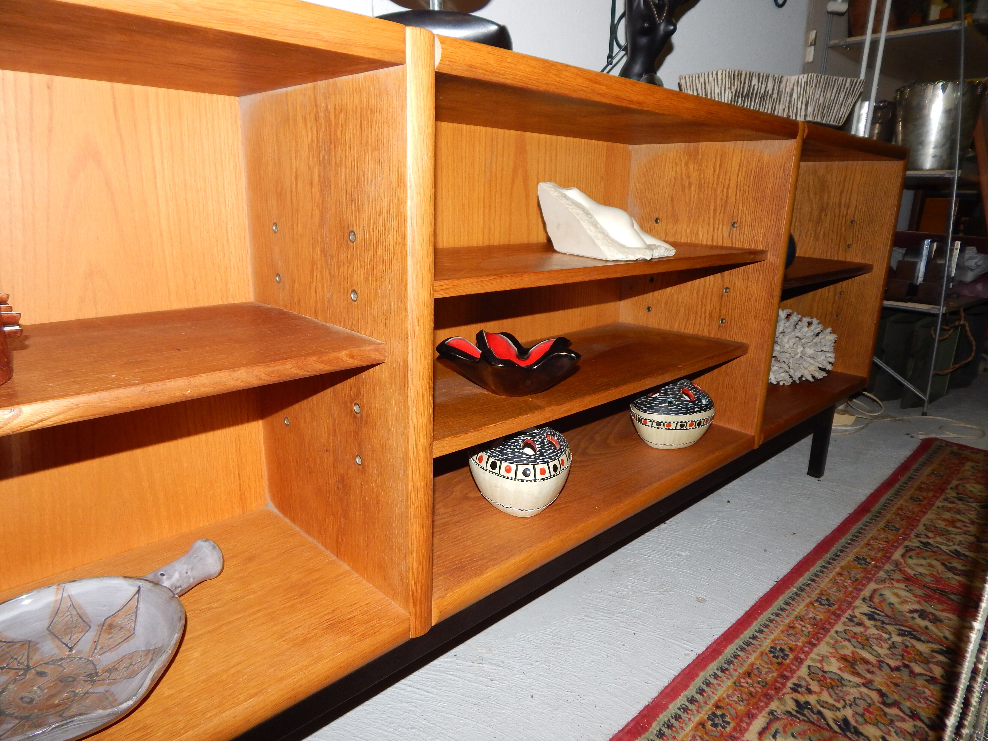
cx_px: 494
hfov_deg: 76.4
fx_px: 628
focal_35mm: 22
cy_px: 370
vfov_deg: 61.1
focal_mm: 4
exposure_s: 1/30
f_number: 3
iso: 200
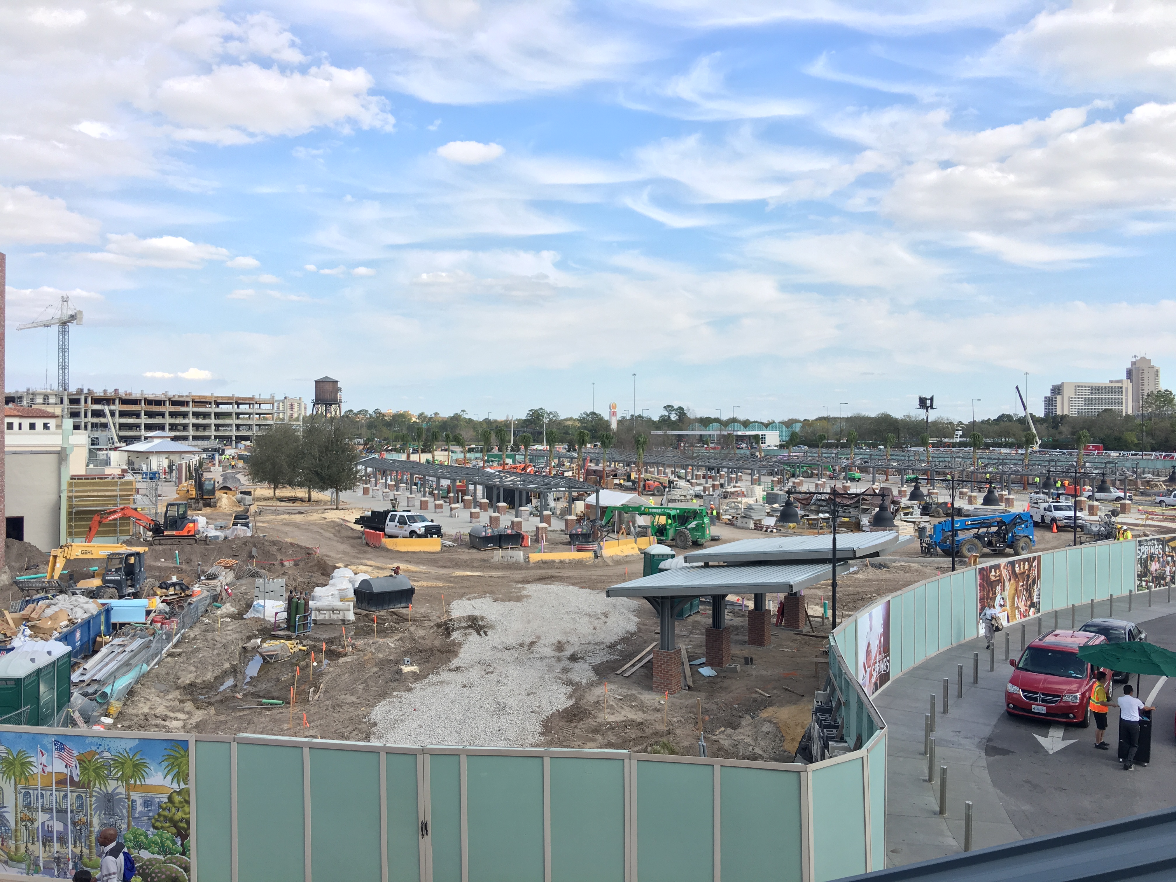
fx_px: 985
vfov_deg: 48.2
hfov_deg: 61.7
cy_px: 441
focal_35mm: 29
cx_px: 588
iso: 25
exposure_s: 1/739
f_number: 2.2
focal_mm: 4.15
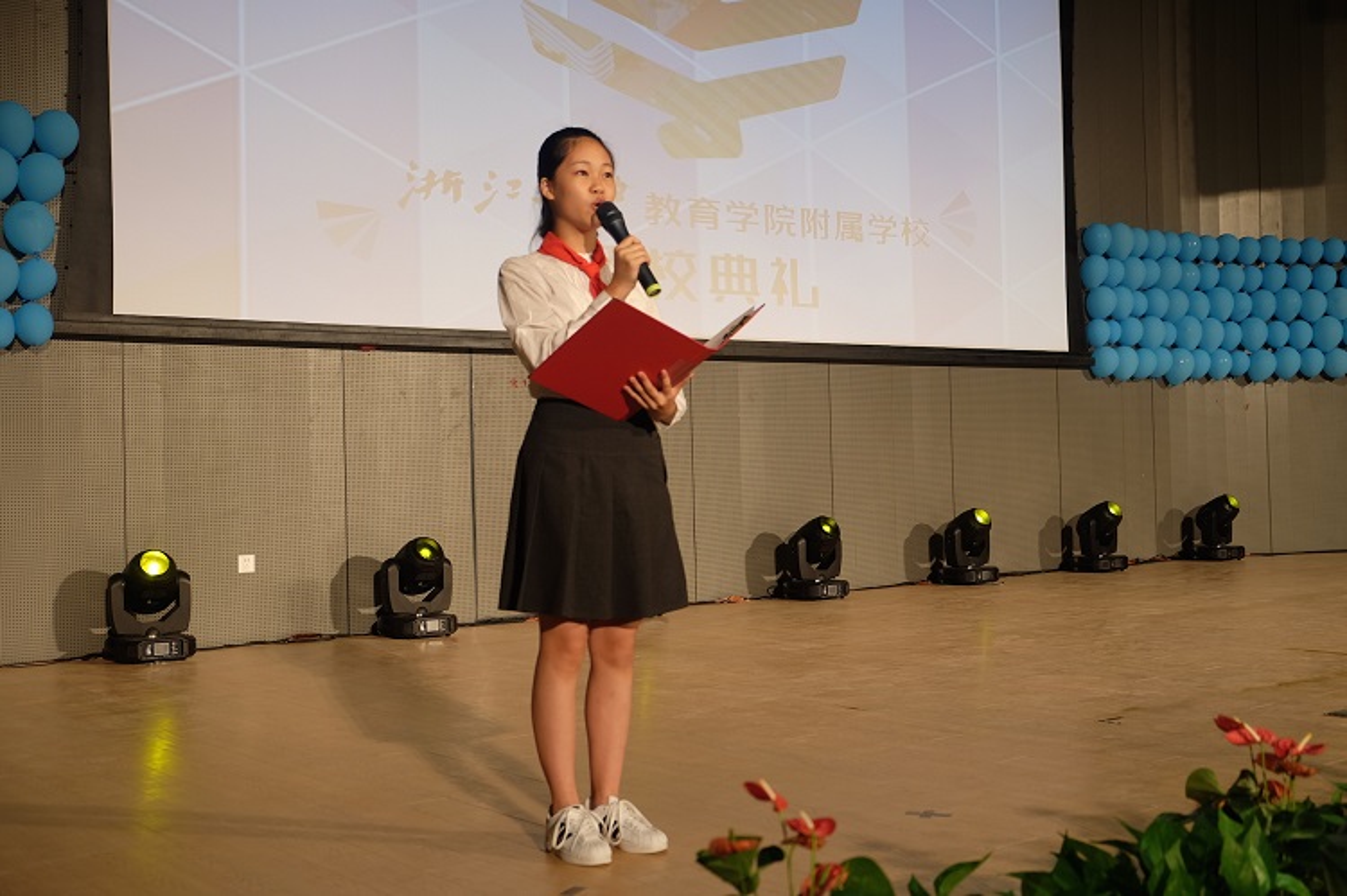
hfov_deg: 46.4
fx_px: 1570
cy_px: 448
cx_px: 674
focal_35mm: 42
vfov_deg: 31.9
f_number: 3.2
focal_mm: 27.7
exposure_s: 1/30
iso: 200
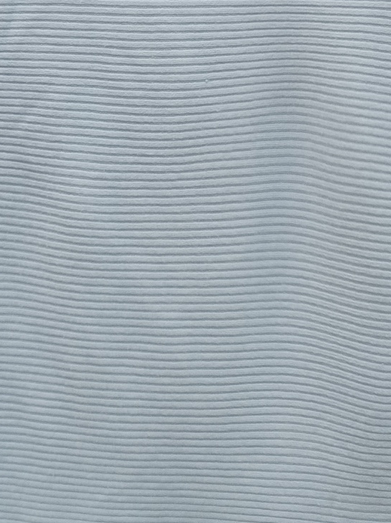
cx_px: 73
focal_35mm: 95
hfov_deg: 15.4
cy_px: -4
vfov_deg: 20.0
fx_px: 1432
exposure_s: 1/120
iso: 264
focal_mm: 4.75
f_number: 1.8
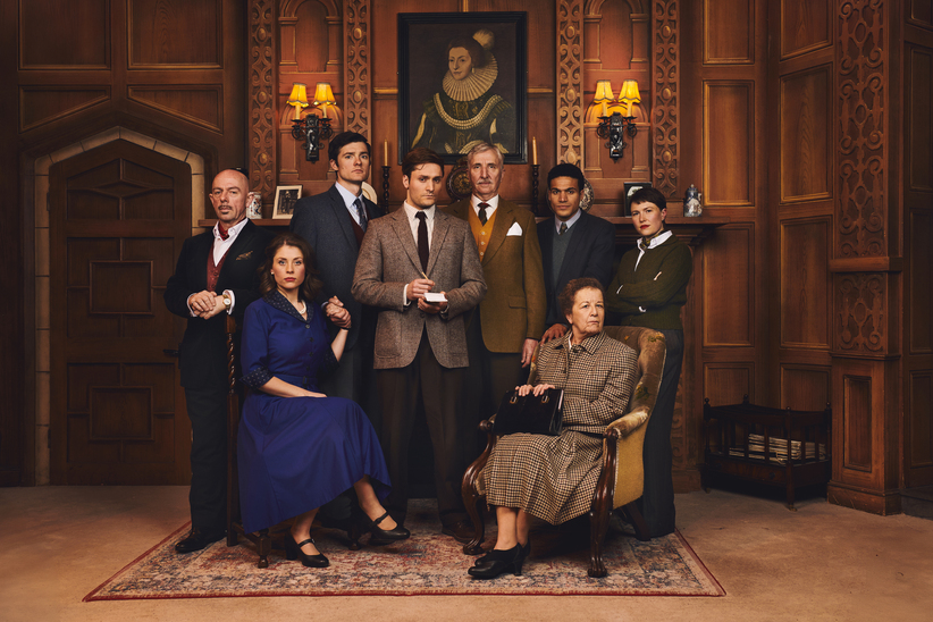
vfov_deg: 37.9
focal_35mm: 35
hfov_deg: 54.4
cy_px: 311
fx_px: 907
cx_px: 466
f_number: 6.3
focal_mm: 35
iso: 500
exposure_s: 1/200
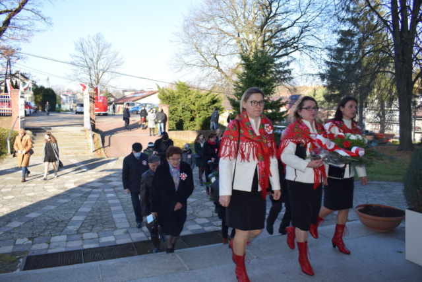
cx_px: 211
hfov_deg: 67.4
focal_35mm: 27
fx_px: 317
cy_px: 141
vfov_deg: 48.0
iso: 125
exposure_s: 1/125
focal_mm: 18
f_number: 5.6
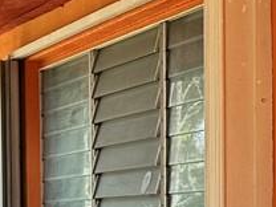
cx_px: 401
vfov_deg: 8.0
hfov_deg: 10.4
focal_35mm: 185
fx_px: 1475
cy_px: 236
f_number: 1.78
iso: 80
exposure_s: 1/664
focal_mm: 6.76
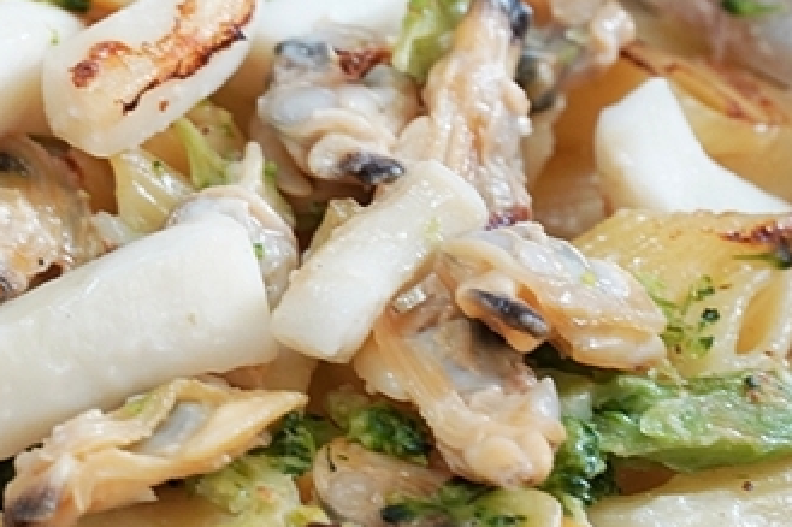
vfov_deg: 5.0
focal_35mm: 275
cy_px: 128
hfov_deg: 7.5
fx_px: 6053
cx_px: 202
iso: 1000
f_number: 5.6
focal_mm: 71
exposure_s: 1/25
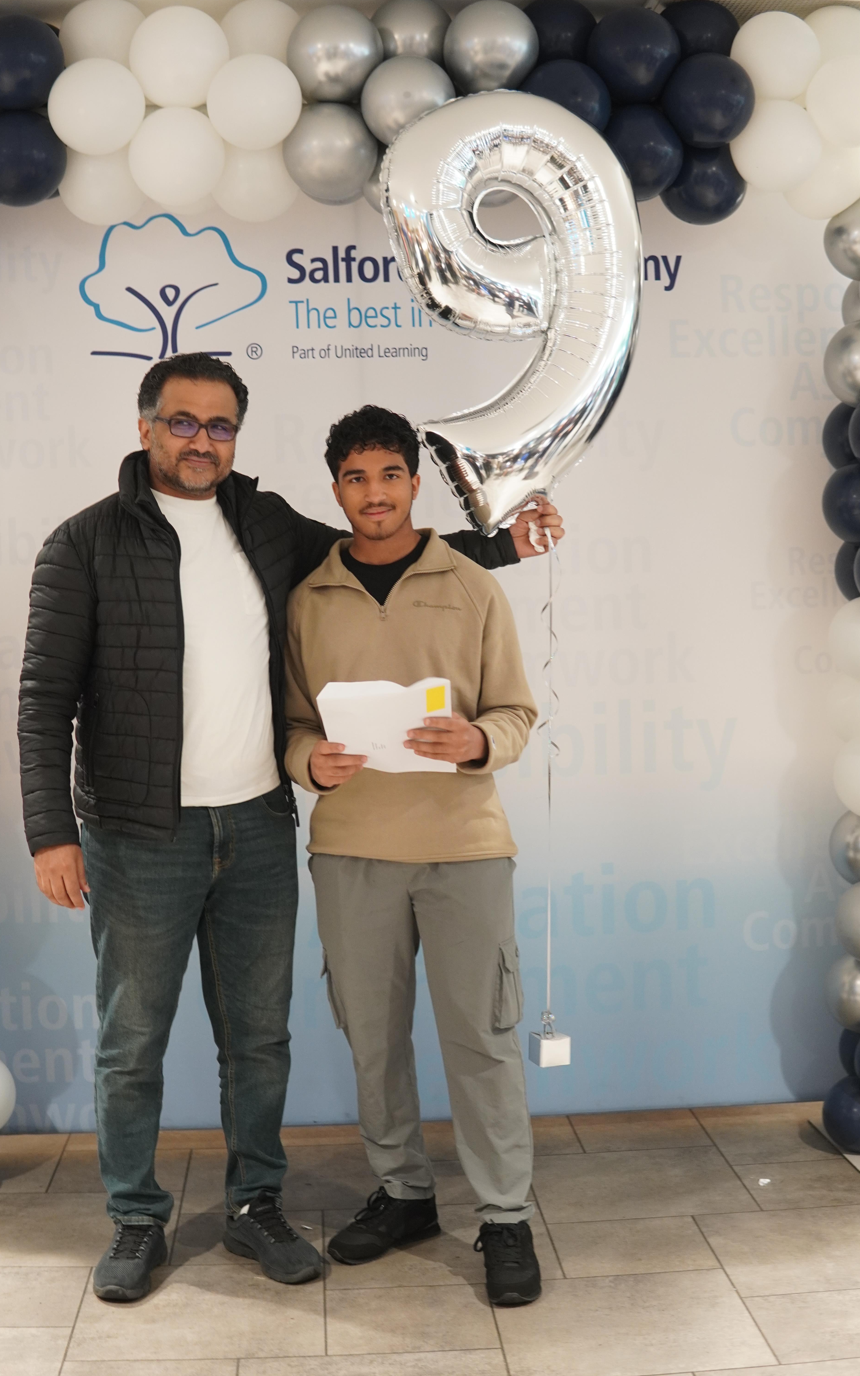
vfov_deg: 43.5
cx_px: 406
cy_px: 687
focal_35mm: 46
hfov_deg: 28.0
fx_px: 1725
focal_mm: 30
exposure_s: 1/60
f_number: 2.2
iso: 1000
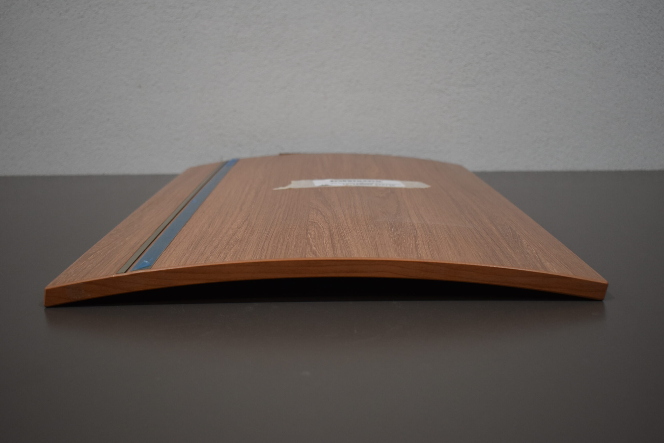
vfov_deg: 33.0
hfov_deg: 47.9
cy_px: 222
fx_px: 747
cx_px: 332
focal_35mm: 40
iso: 500
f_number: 4
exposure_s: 1/250
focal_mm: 27
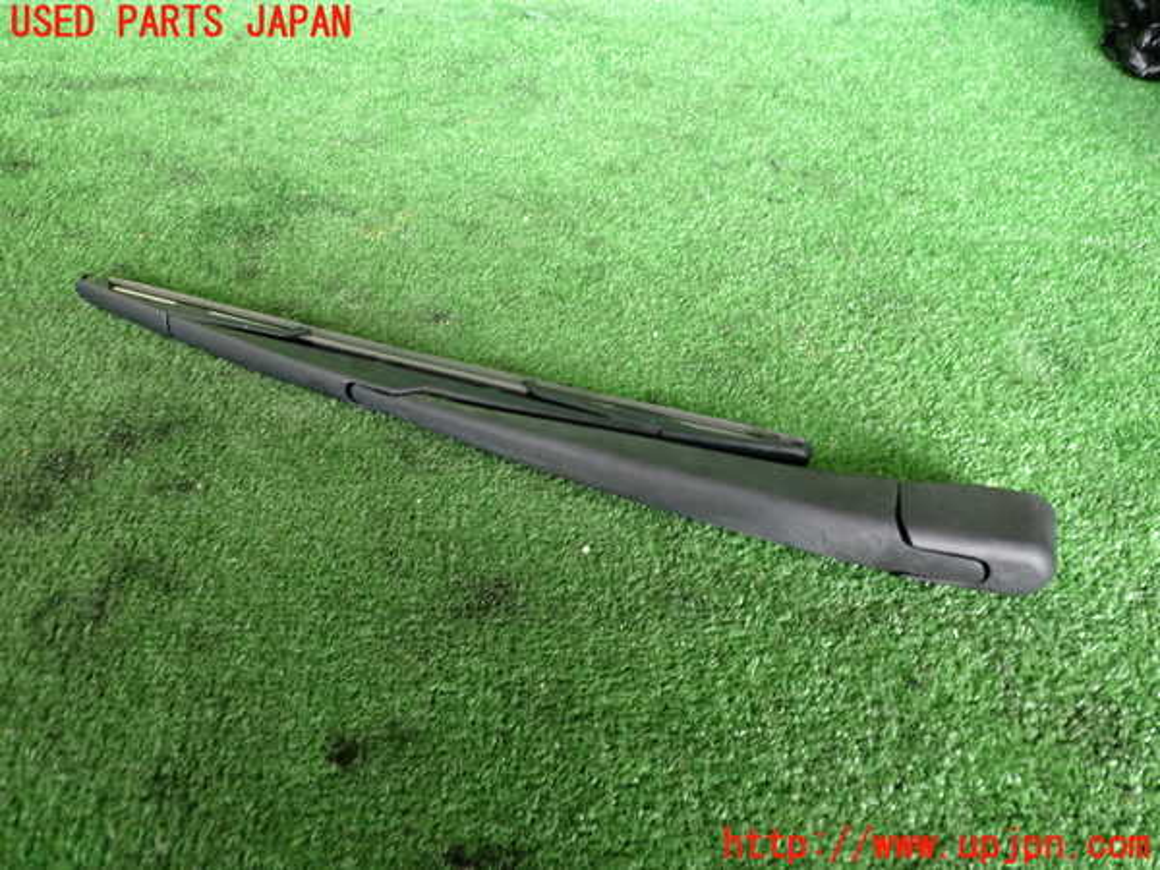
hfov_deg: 60.0
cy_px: 435
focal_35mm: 30
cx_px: 580
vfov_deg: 46.8
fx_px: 1005
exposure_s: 1/30
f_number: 2.3
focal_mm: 5.4
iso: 200
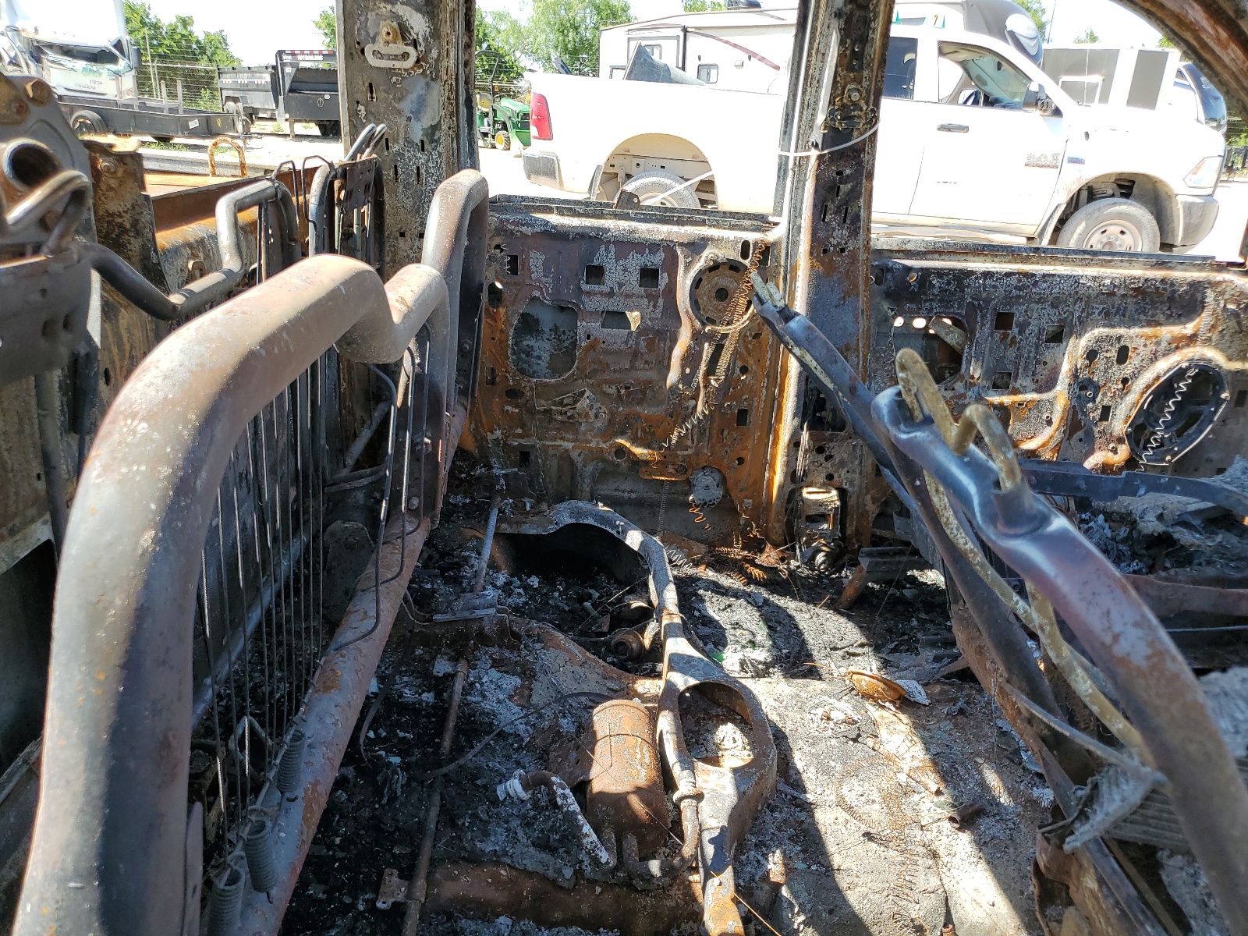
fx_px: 937
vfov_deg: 53.1
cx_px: 624
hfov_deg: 67.3
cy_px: 468
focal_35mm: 26
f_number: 1.5
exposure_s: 1/588
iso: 50
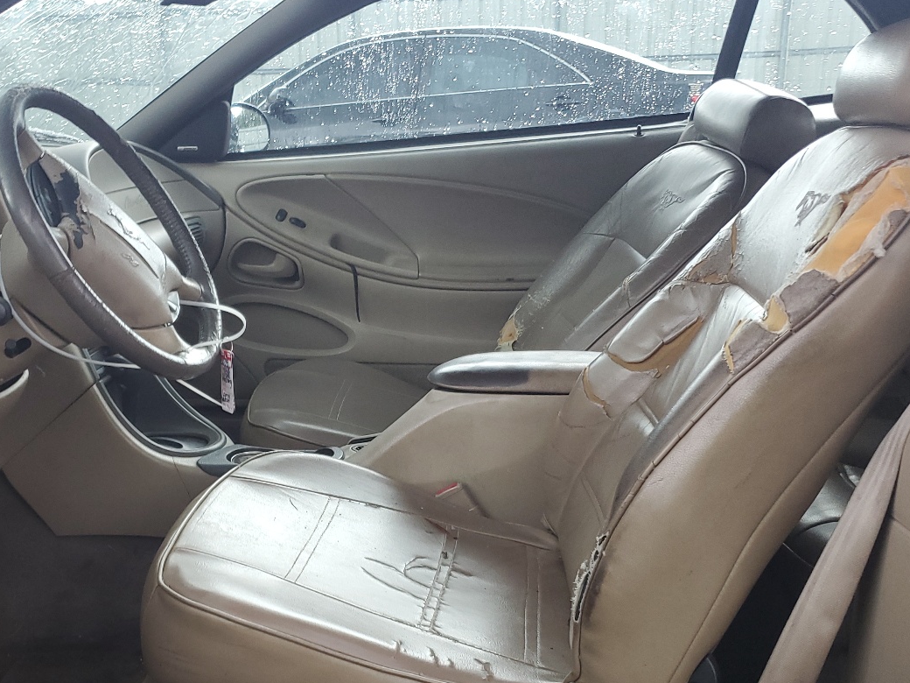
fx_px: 1052
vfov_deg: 35.5
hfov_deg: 46.1
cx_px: 304
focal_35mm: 40
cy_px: 478
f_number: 1.5
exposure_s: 1/60.2
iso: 77
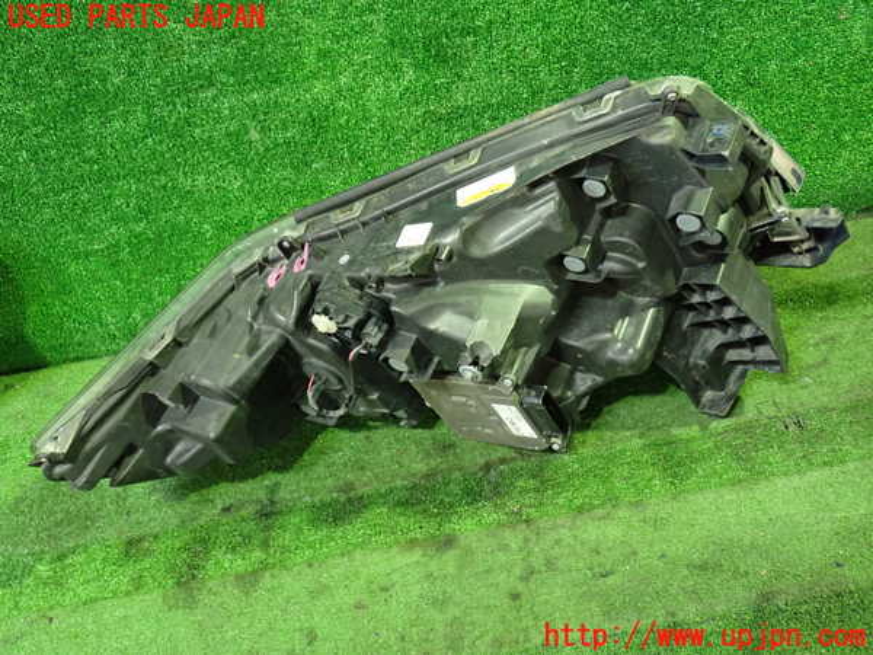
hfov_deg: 60.0
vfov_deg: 46.8
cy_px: 328
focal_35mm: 30
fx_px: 757
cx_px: 436
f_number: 2.3
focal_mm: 5.4
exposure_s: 1/30
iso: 800
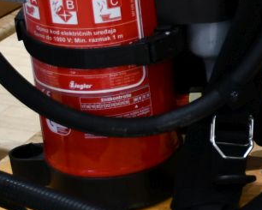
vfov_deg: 9.0
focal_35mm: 172
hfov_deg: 10.7
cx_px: 438
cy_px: 118
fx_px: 1334
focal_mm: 26
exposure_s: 1/125
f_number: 3.8
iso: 800
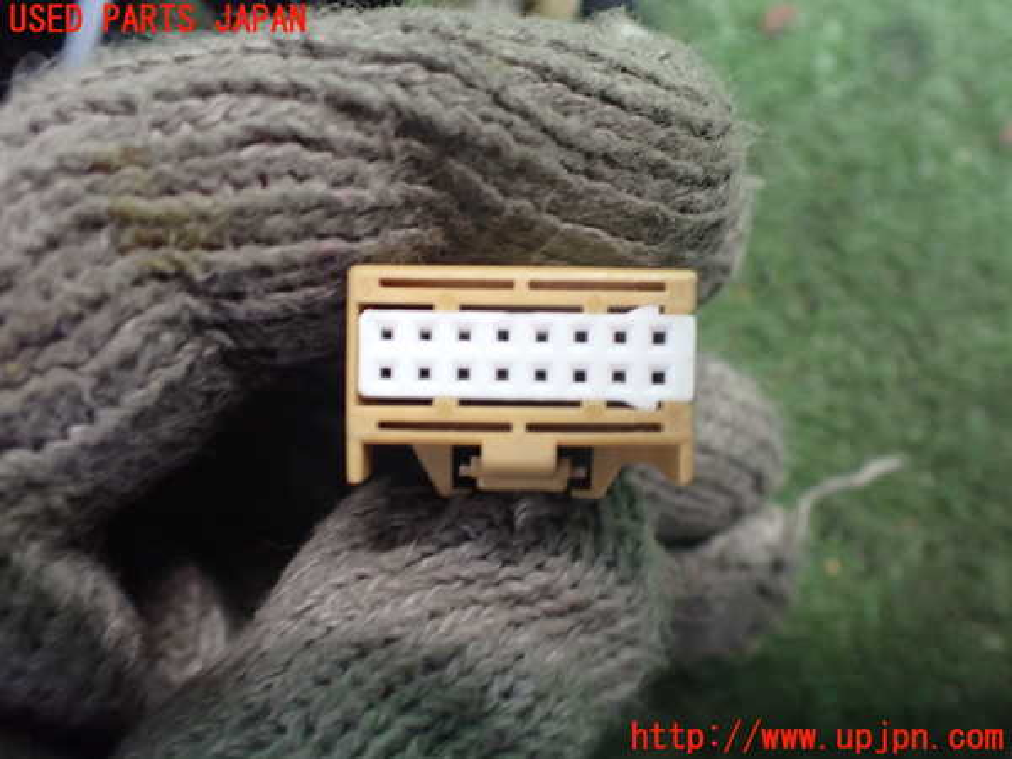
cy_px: 380
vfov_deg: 46.8
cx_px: 506
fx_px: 877
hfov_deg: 60.0
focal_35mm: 30
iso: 800
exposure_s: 1/50
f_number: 2.3
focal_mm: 5.4
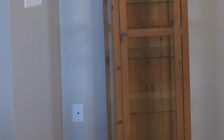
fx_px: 714
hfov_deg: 17.0
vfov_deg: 10.7
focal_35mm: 117
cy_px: -90
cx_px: -46
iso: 400
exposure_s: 1/60
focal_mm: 18
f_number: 4
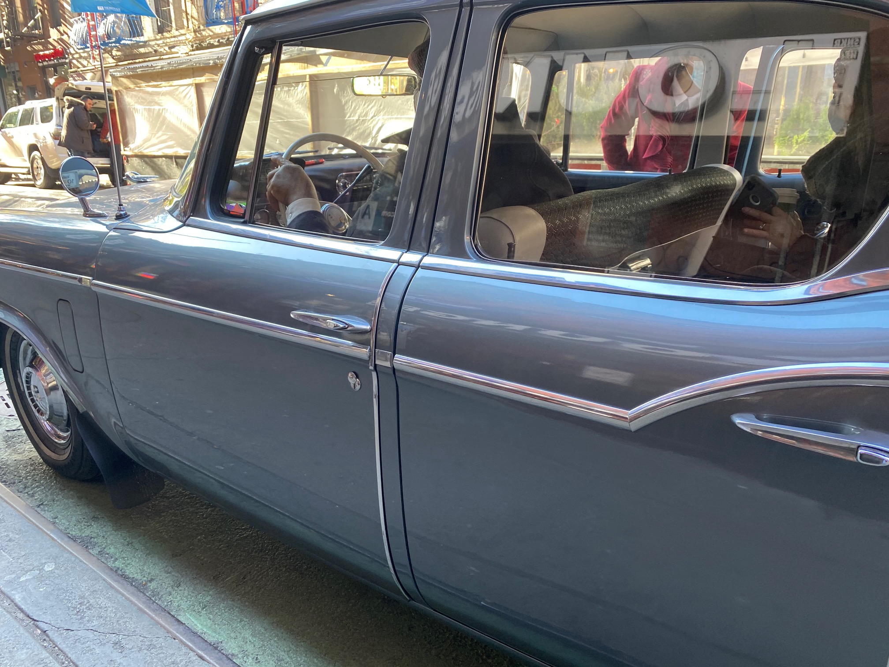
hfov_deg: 67.3
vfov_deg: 53.1
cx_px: 444
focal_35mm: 26
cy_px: 334
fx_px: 668
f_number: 1.8
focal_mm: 4.25
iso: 100
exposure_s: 1/121
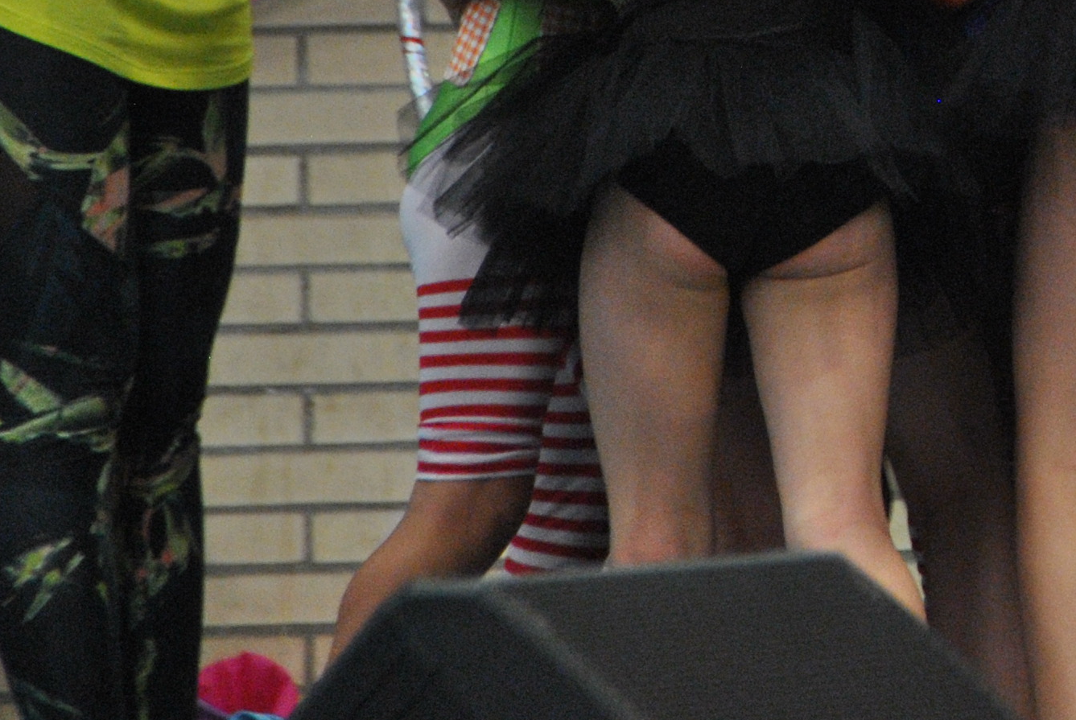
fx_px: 26004
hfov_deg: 2.4
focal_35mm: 869
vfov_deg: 1.6
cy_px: -214
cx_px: 1300
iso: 800
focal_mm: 200
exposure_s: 1/80
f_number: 6.3
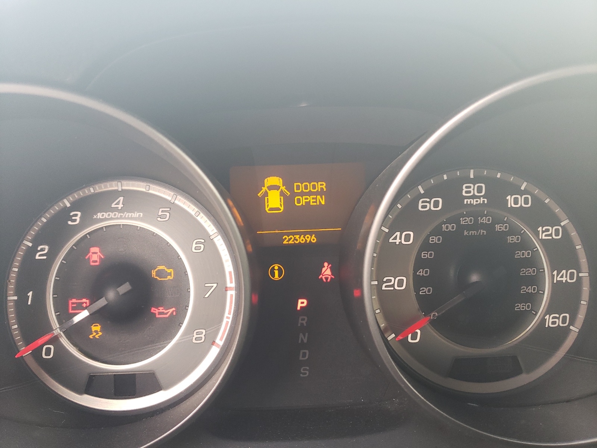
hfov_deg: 67.3
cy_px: 224
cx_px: 298
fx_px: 448
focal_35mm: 26
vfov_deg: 53.1
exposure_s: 1/100
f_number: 1.5
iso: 96
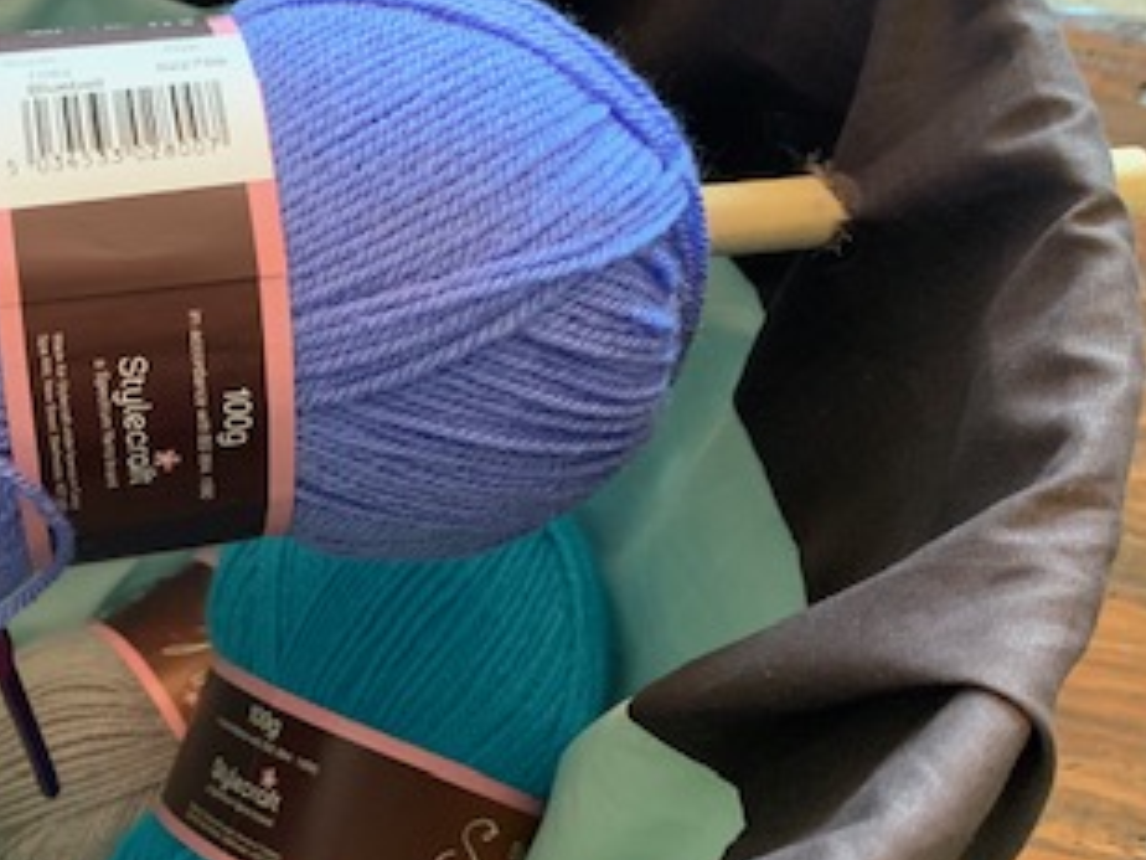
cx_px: 115
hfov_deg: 33.7
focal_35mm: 54
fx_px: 1788
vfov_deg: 26.9
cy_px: 320
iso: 400
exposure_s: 1/30
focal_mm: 4.25
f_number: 1.8
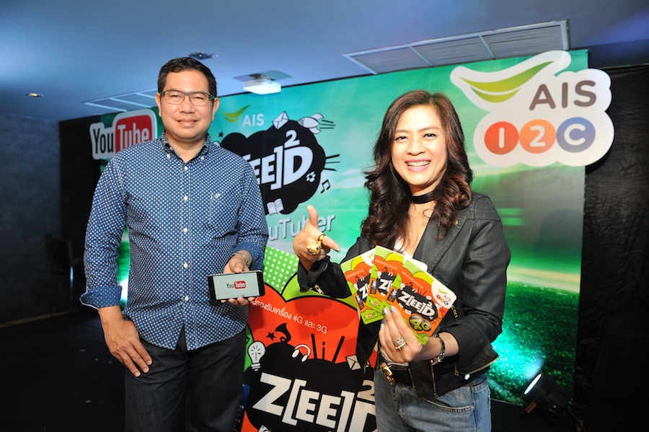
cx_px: 324
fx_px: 432
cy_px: 216
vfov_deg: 53.1
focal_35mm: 24
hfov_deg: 73.8
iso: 2000
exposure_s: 1/200
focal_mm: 24
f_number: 4.5
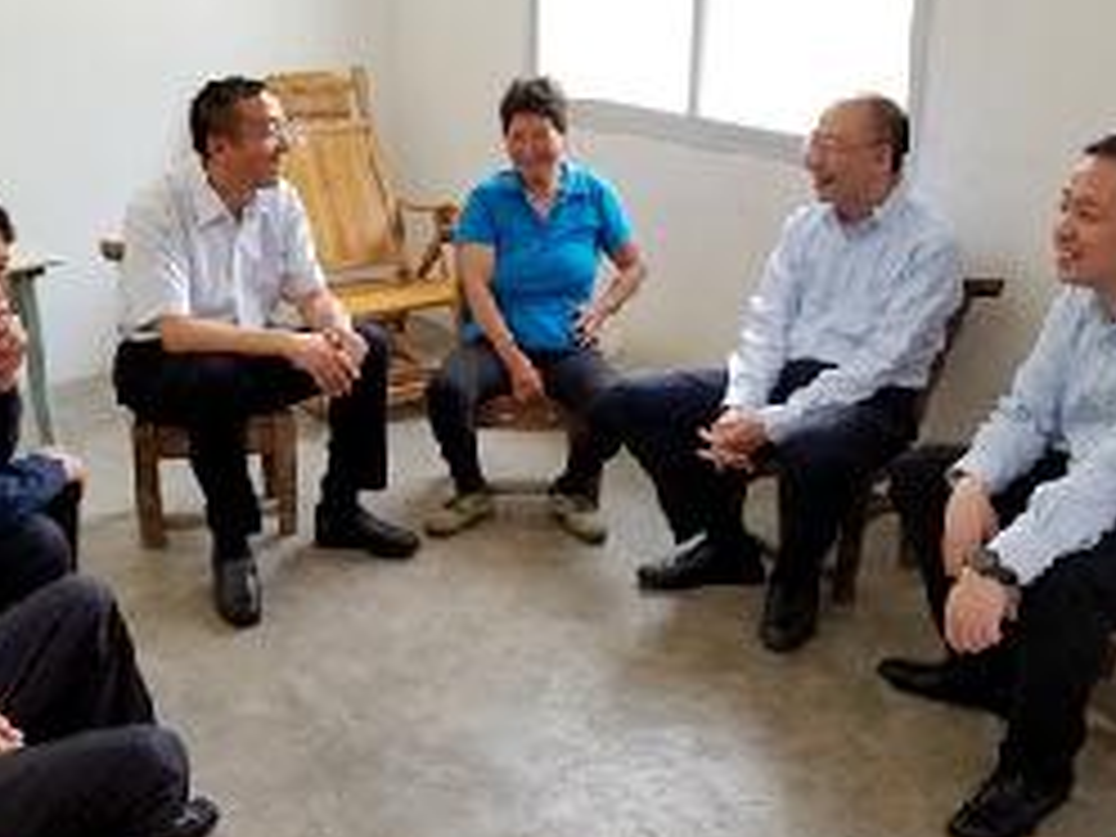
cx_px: 486
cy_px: 423
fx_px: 1354
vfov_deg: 34.3
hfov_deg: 44.7
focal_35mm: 42
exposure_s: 1/50
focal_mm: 4.25
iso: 125
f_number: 1.7
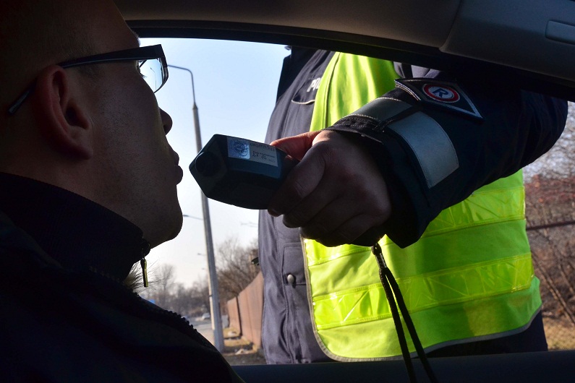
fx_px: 527
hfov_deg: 57.2
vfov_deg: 40.0
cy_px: 192
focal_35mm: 33
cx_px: 288
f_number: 13
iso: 640
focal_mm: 22
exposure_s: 1/640
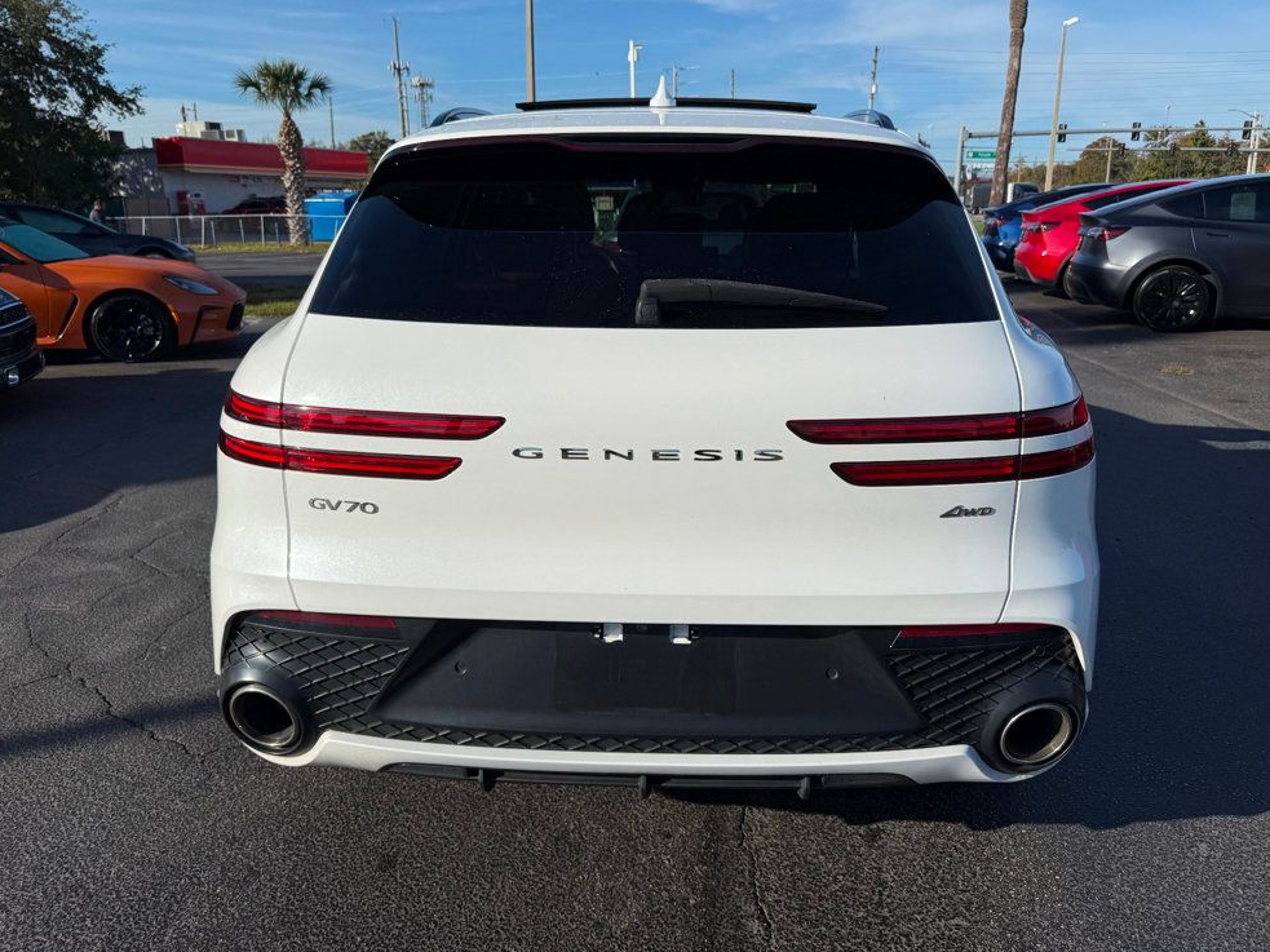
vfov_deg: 54.9
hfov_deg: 69.4
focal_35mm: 25
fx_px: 917
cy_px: 462
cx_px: 649
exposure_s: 1/10309
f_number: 1.78
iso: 80
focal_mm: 6.76
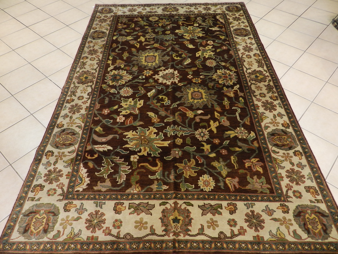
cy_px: 127
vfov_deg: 58.9
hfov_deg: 73.9
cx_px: 169
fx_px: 225
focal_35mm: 23
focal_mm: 4
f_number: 3.4
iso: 200
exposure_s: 1/30
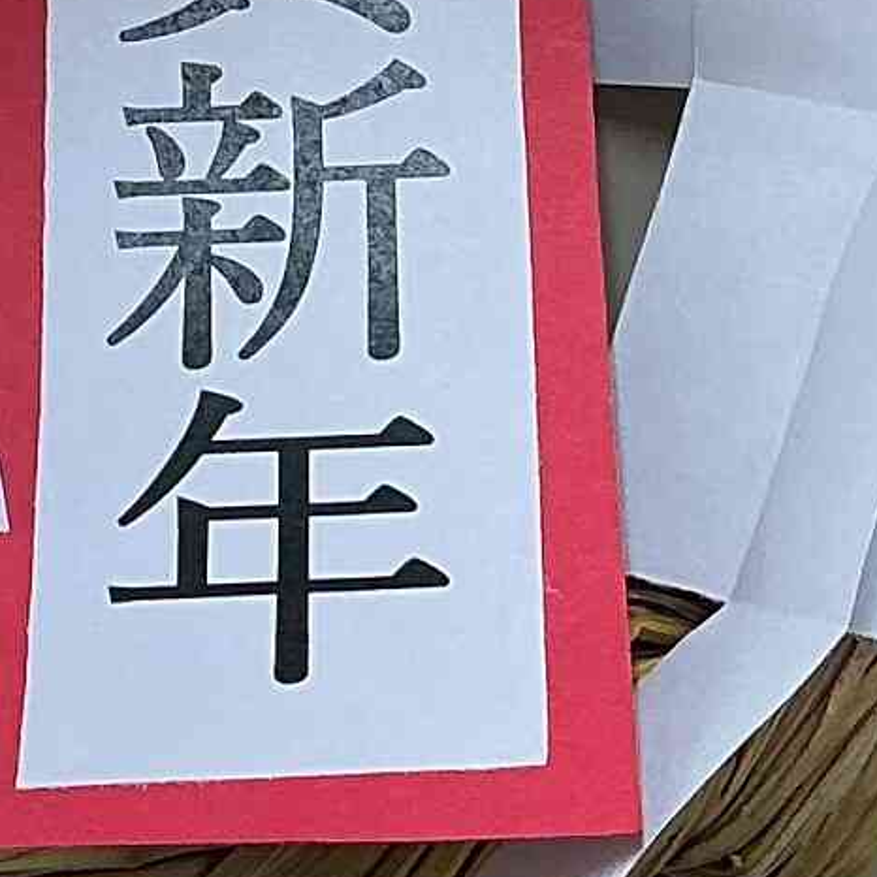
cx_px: 201
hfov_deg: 10.6
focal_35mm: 165
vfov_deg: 10.3
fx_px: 4729
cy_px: -320
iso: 40
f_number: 1.8
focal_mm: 3
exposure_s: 1/100
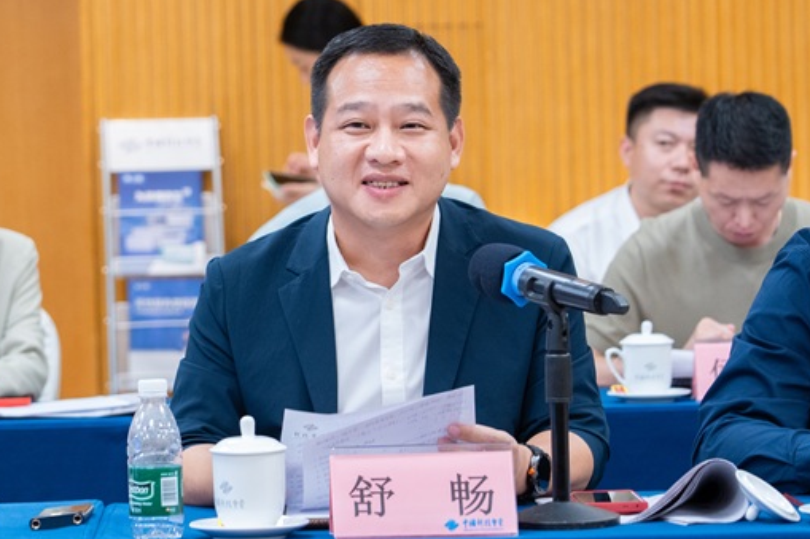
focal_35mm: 130
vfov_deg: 10.5
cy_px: 277
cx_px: 404
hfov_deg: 15.8
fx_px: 2924
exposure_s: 1/80
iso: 1600
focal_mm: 105
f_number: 5
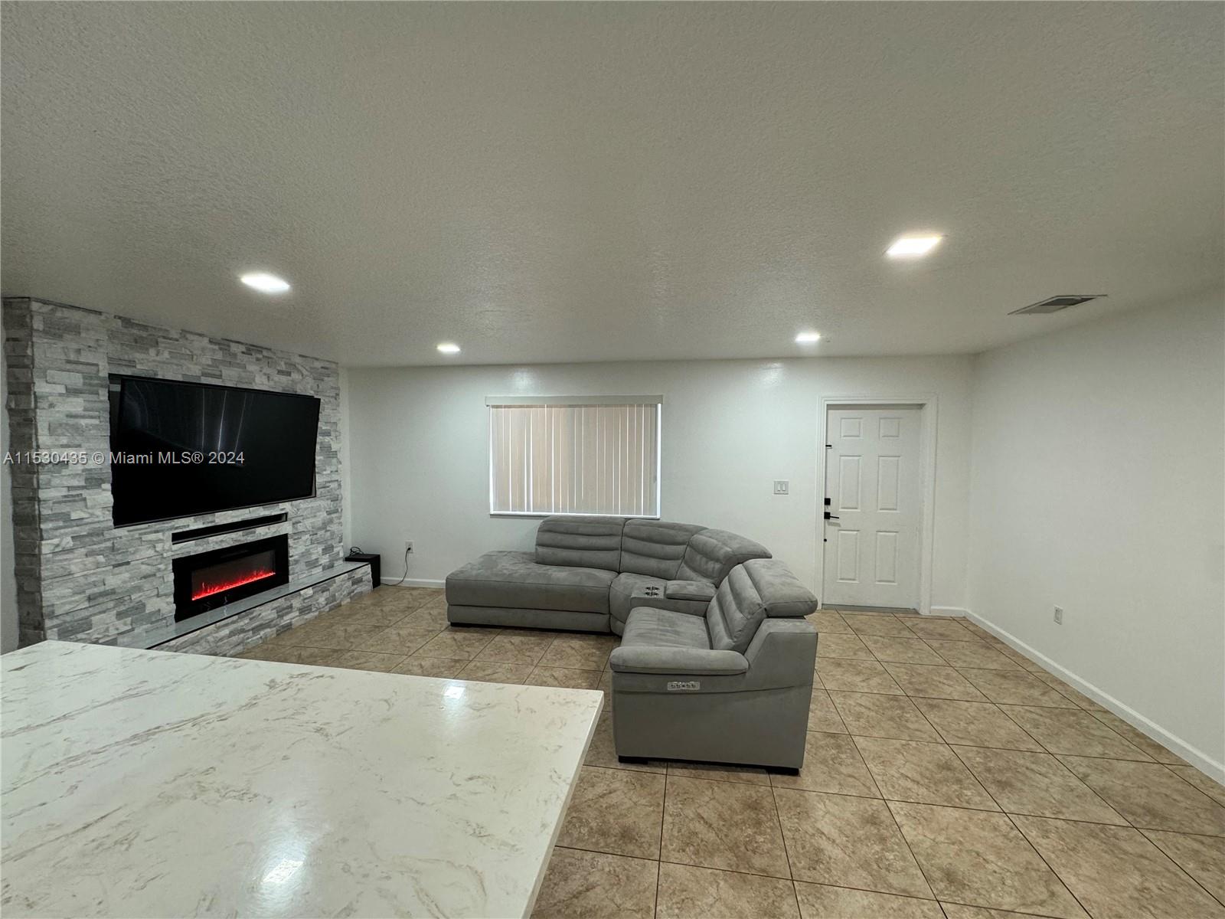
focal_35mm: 14
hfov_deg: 102.1
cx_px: 612
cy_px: 460
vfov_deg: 85.7
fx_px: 495
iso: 200
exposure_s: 1/60
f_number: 2.2
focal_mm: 2.22
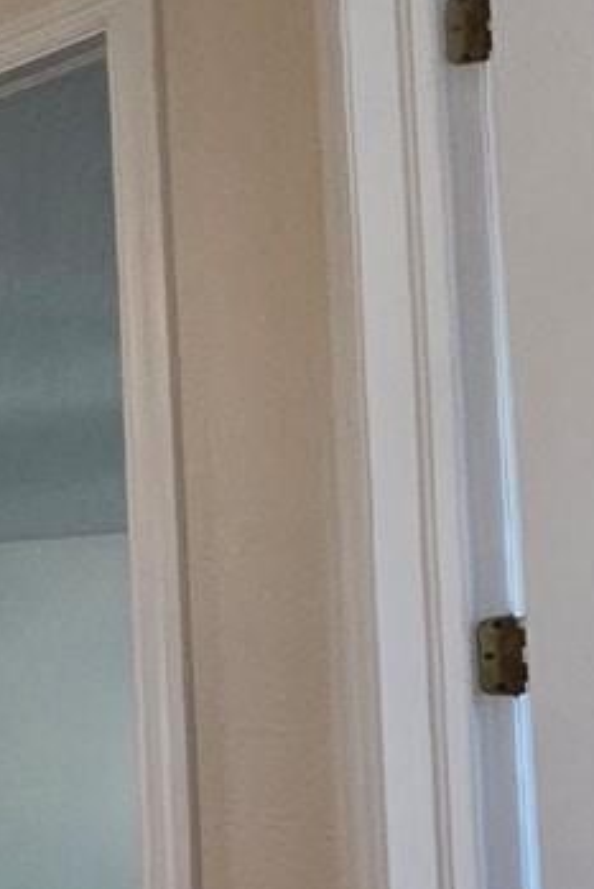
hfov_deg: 12.0
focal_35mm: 62
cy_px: 825
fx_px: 1533
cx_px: -1122
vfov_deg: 30.7
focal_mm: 2.2
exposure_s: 1/60
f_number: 2.2
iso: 250
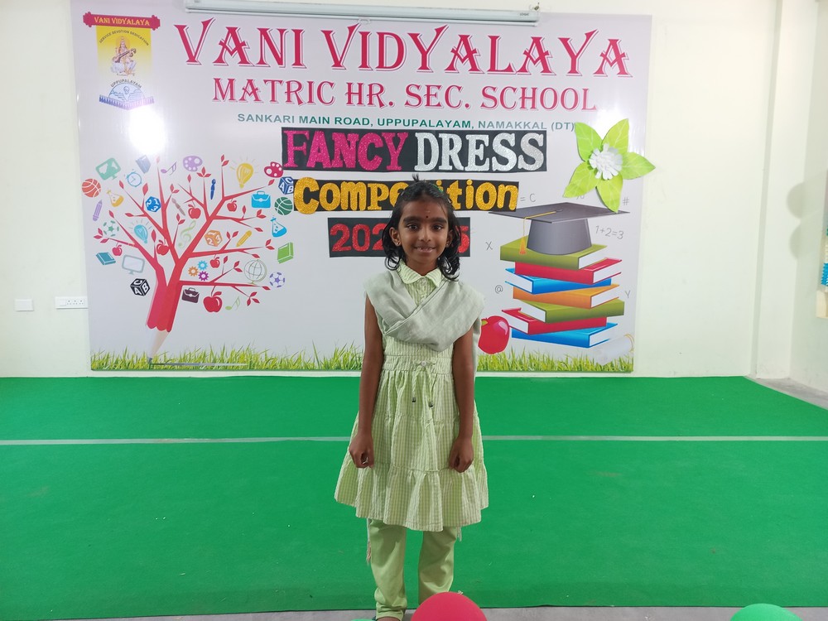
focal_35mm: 25
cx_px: 414
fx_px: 598
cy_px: 310
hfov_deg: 69.4
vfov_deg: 54.9
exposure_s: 1/33.3
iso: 200
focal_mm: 4.6
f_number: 1.8
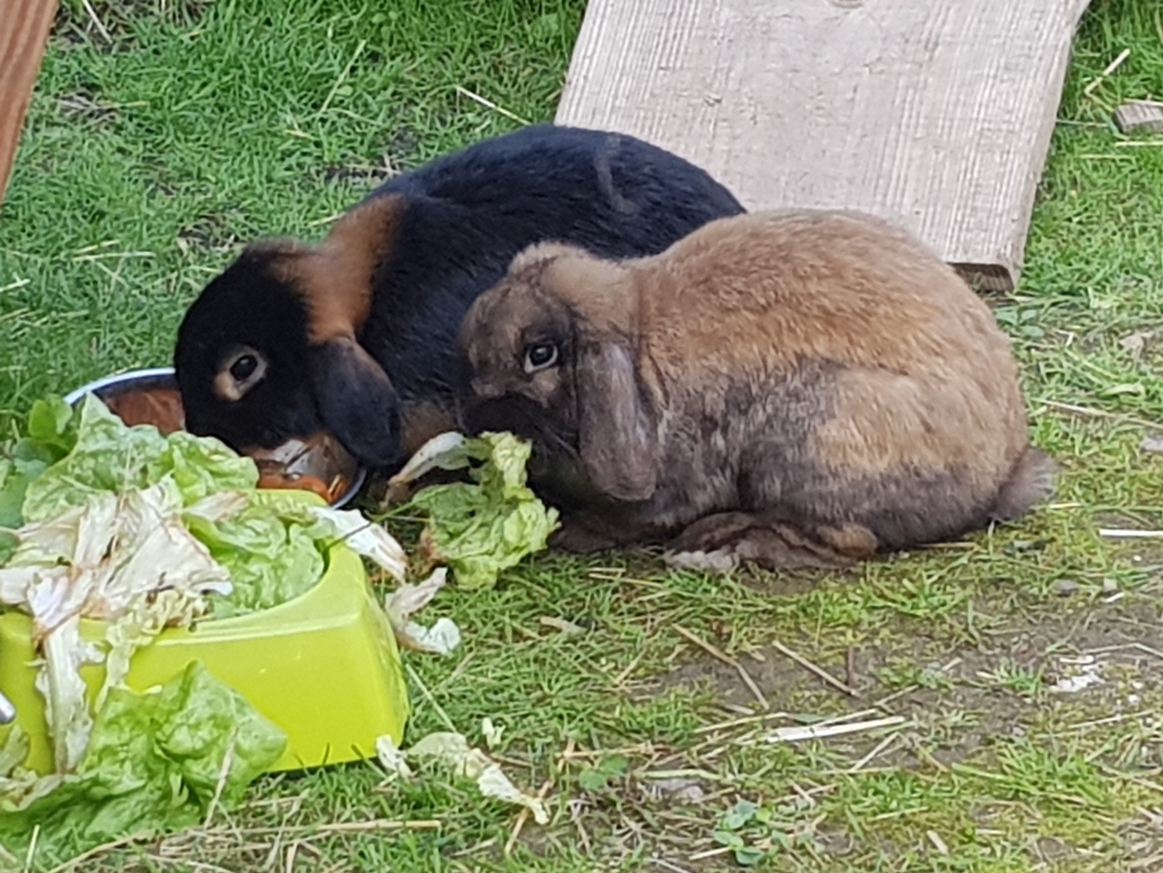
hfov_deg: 67.3
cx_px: 582
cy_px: 436
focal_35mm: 26
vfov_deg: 53.1
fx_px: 874
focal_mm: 4.2
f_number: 1.7
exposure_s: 1/284
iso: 40
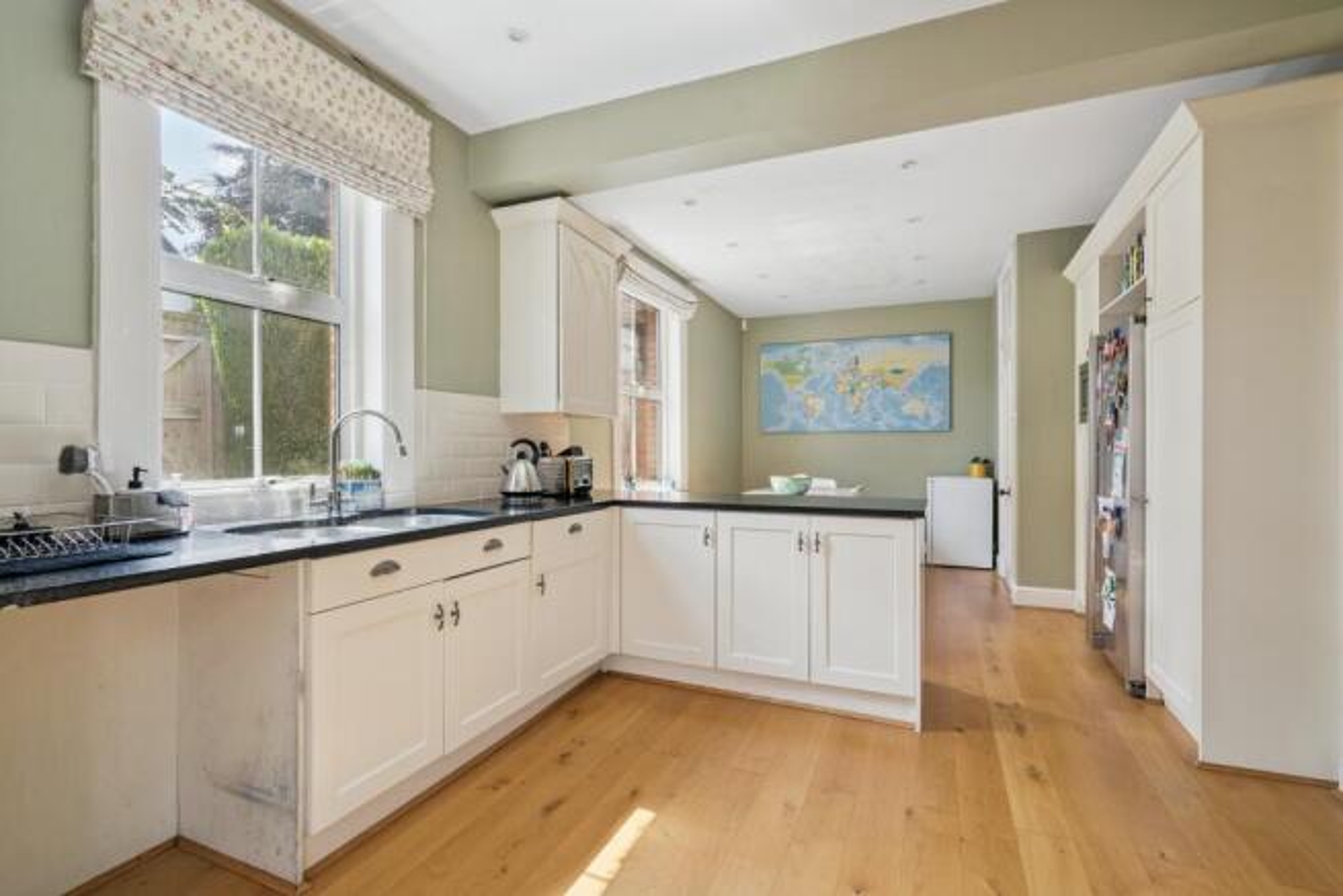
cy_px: 448
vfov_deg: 73.8
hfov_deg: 96.7
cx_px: 672
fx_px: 597
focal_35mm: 16
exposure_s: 1/125
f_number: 7.1
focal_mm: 16
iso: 640
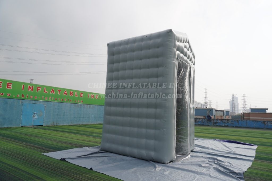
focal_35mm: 24
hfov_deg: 73.7
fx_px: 181
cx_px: 136
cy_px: 90
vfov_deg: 53.1
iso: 100
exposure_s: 1/250
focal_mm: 16
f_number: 8
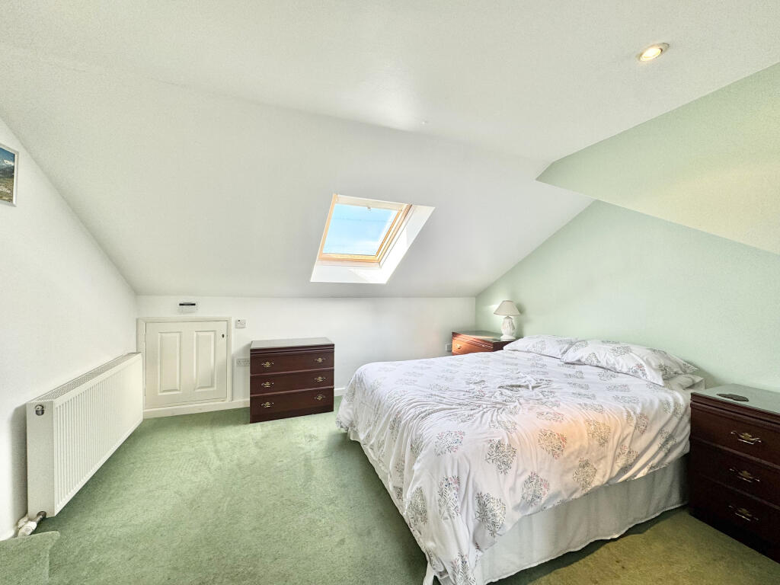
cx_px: 390
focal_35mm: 14
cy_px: 292
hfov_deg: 102.1
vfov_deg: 85.7
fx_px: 315
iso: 50
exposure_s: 1/100
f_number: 2.2
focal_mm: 2.22
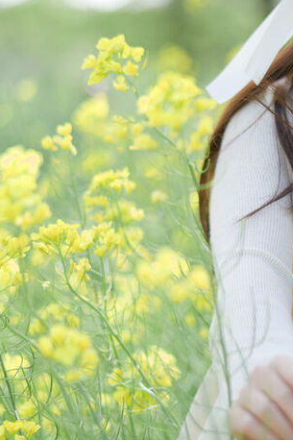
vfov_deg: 11.9
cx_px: 491
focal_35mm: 172
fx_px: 2101
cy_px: 275
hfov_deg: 7.8
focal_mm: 50
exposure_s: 1/1000
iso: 80
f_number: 1.4
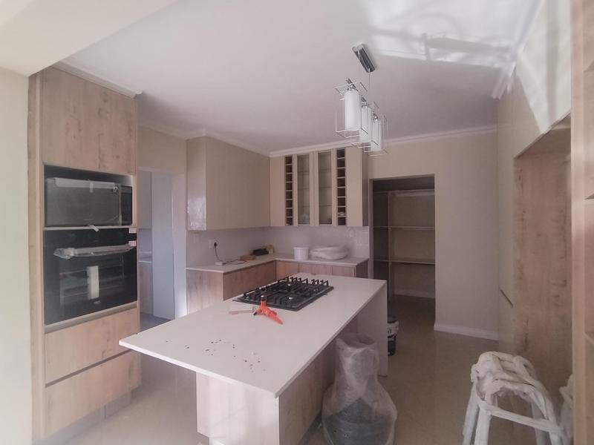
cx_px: 297
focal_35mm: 17
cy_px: 222
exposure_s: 1/560
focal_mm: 1.42
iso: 100
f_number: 2.2
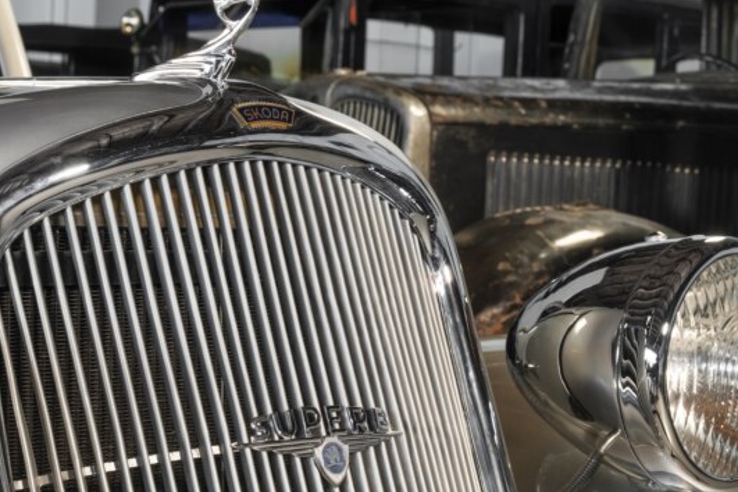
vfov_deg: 16.9
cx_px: 328
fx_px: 1660
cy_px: 240
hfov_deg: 25.0
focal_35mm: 81
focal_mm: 56
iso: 100
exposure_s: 2.5
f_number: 11
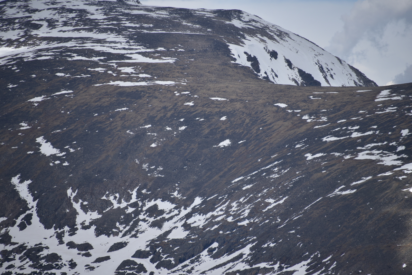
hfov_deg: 6.9
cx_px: 206
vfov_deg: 4.6
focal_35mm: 300
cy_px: 138
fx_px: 3434
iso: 100
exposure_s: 1/640
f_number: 6.3
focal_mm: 300
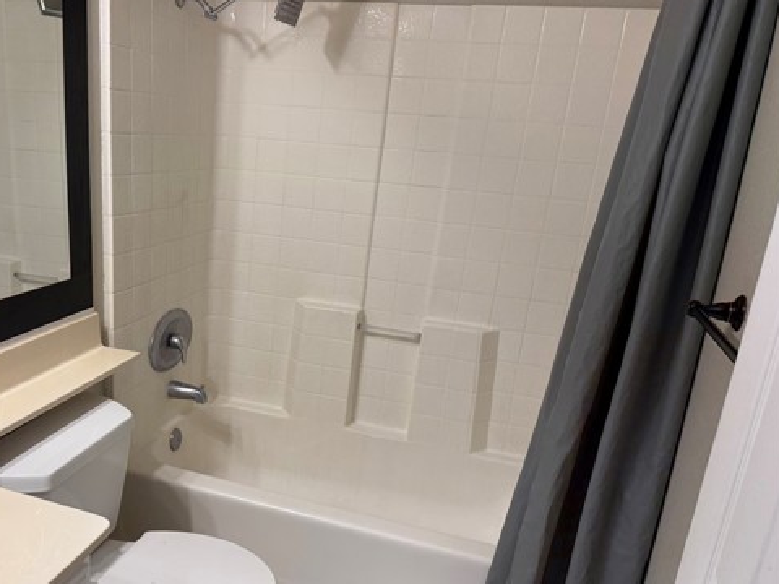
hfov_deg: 55.8
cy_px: 350
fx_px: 720
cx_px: 268
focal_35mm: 32
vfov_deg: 43.9
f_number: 1.78
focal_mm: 6.76
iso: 160
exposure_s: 1/120
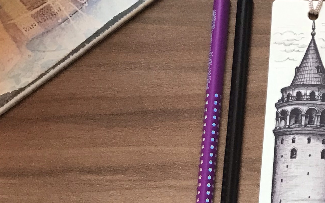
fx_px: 824
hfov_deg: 20.1
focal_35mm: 93
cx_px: 447
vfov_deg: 14.0
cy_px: 85
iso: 25
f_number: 1.8
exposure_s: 1/33
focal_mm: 3.99
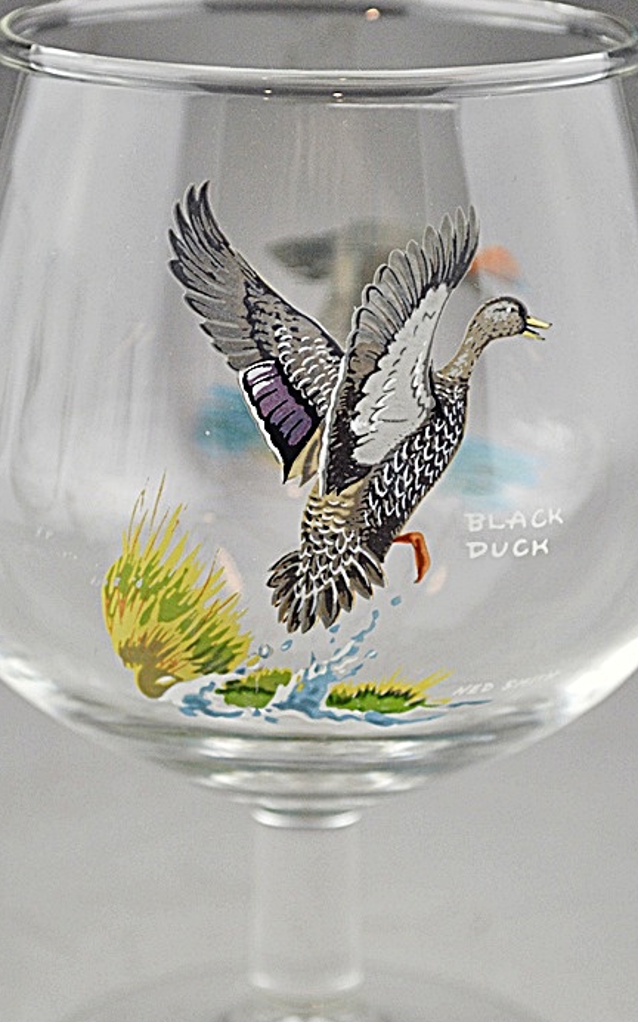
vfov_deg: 19.6
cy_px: 611
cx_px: 292
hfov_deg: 12.3
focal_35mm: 106
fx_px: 2951
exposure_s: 1/125
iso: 400
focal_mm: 48
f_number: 5.6
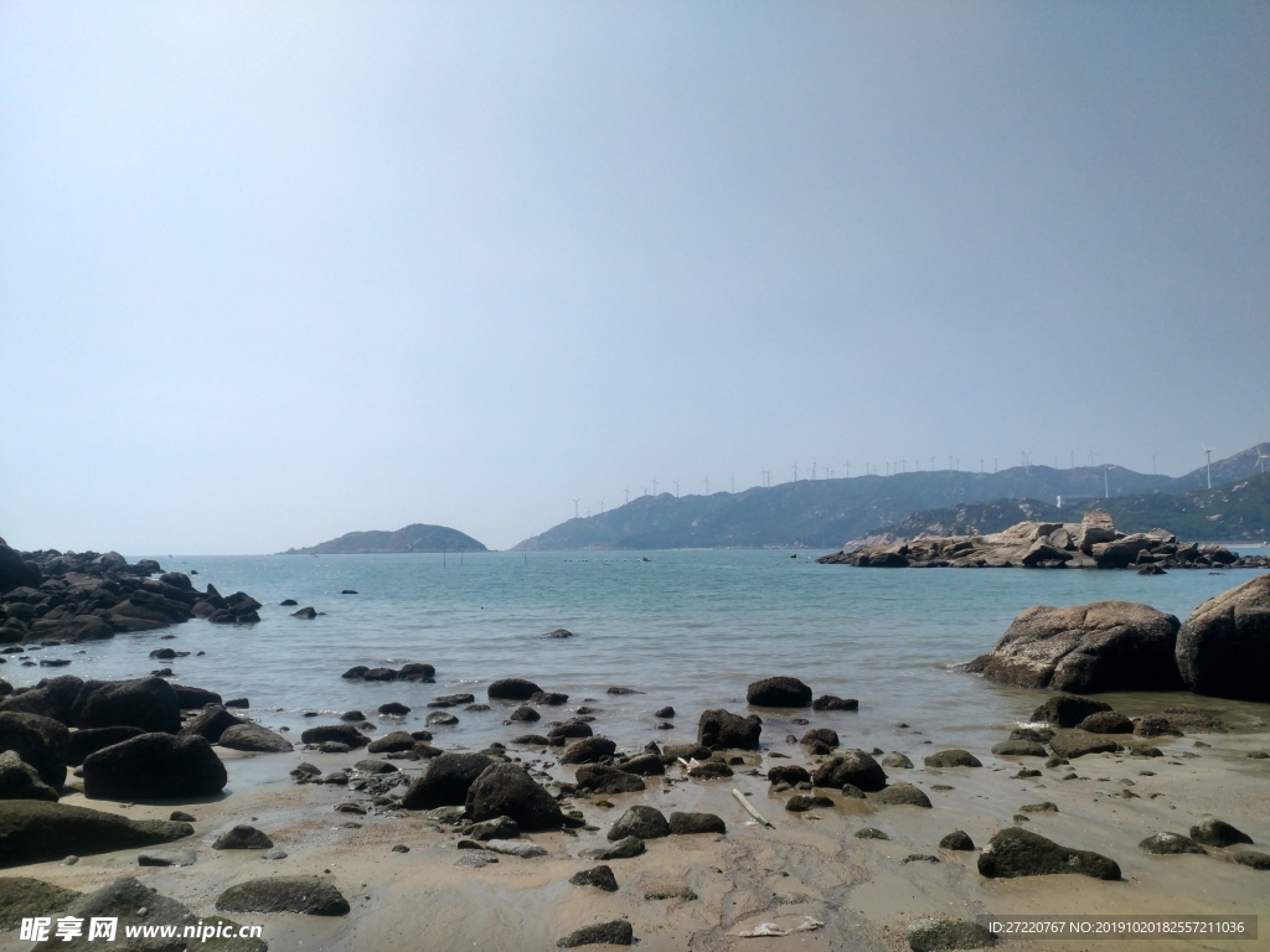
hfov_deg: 65.3
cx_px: 635
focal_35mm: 27
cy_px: 476
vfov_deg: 51.4
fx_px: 991
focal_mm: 4.73
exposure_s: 1/2529
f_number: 2.2
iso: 100
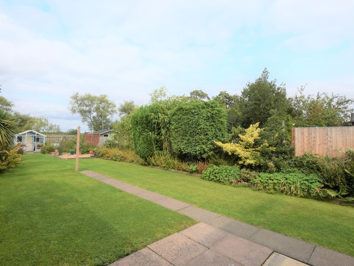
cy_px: 128
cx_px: 166
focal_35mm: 17
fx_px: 174
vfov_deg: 74.7
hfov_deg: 90.9
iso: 200
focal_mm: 10
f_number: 9
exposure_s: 1/320
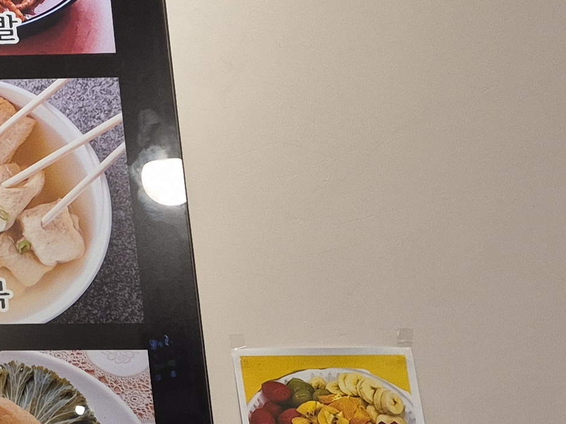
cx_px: -485
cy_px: 193
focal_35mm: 97
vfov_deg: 15.2
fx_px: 1586
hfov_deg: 16.5
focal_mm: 5.4
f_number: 1.8
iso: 80
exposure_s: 1/120
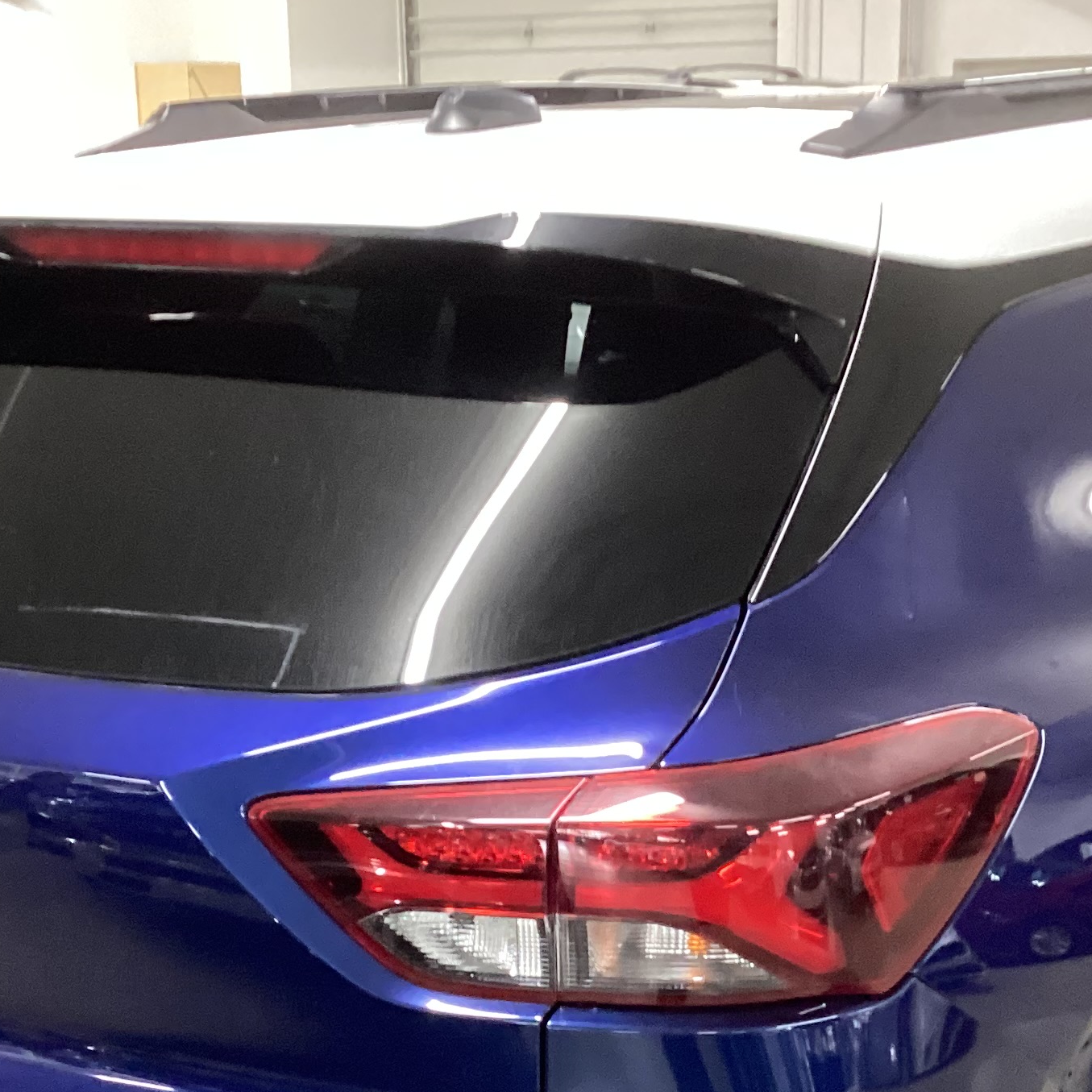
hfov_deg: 26.1
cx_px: 582
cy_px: 904
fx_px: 2356
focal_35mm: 66
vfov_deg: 25.6
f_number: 2.4
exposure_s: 1/25
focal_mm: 3.3
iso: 320
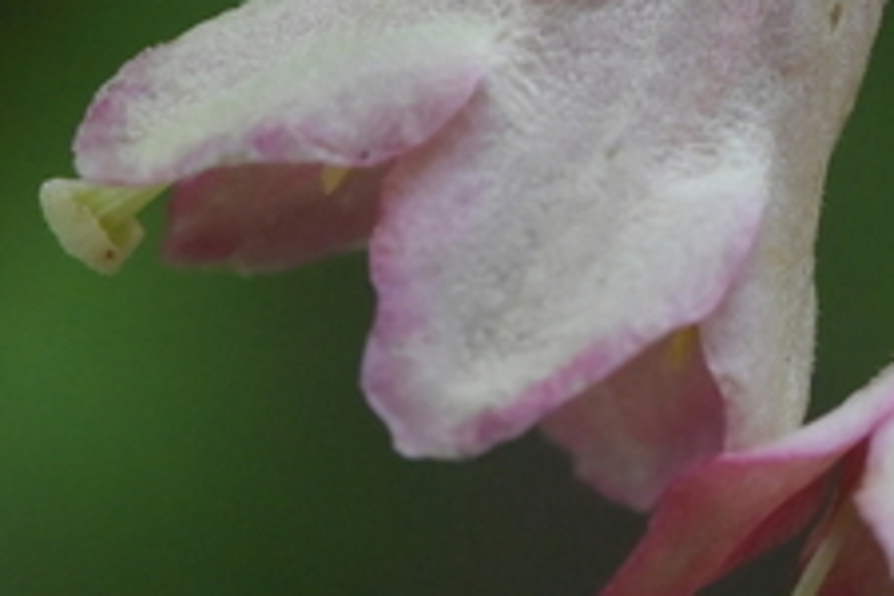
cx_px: 1387
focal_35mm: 533
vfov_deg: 2.6
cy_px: -328
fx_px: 13235
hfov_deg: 3.8
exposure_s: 1/1000
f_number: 11
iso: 4000
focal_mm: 105
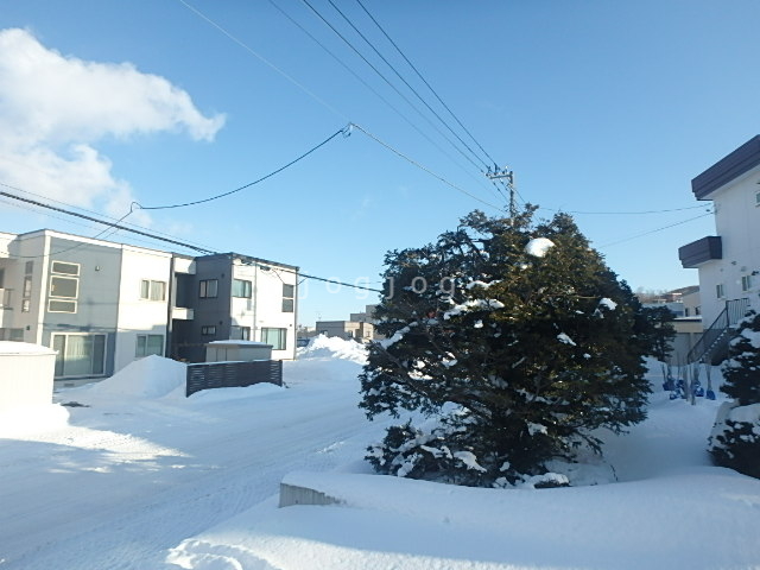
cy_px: 285
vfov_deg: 63.4
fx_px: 461
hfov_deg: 79.0
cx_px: 380
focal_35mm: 21
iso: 125
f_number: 3.5
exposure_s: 1/640
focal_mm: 3.7
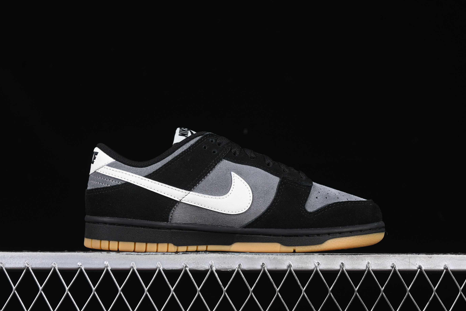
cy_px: 155
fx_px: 984
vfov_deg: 18.0
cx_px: 233
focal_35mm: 76
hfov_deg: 26.6
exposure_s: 1/60
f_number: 6.3
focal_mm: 50
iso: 160
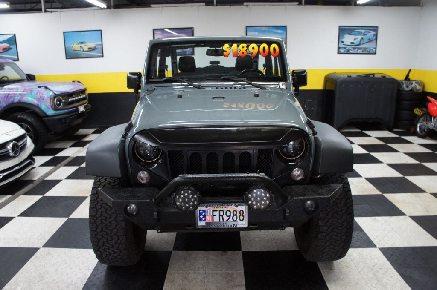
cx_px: 218
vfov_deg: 47.9
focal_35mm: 27
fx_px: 327
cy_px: 145
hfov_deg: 67.4
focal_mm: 18
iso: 320
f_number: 3.5
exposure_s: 1/30
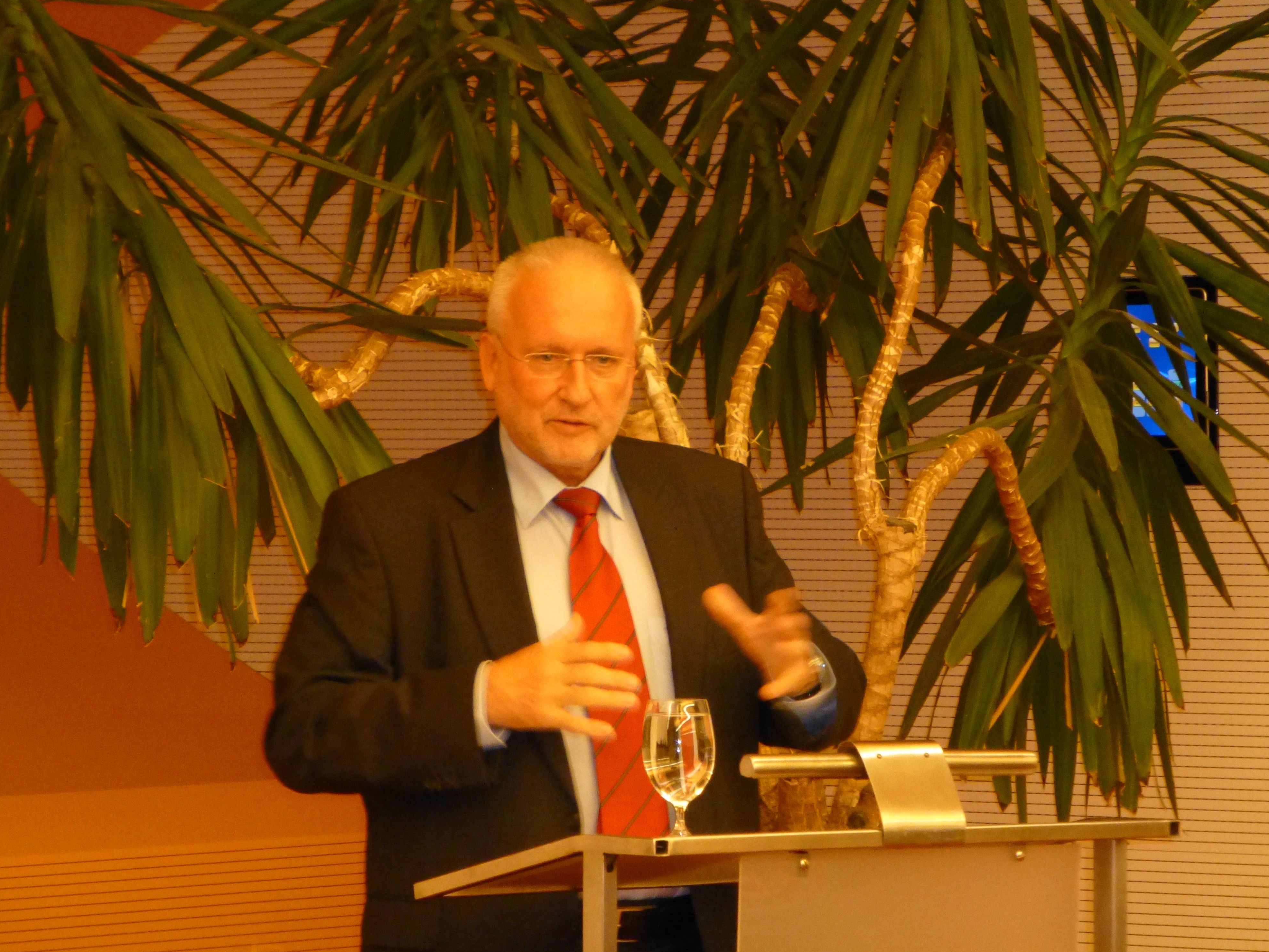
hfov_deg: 9.1
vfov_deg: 6.8
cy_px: 494
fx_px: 7992
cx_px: 616
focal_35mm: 218
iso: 800
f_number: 5.5
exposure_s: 1/15
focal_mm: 35.6
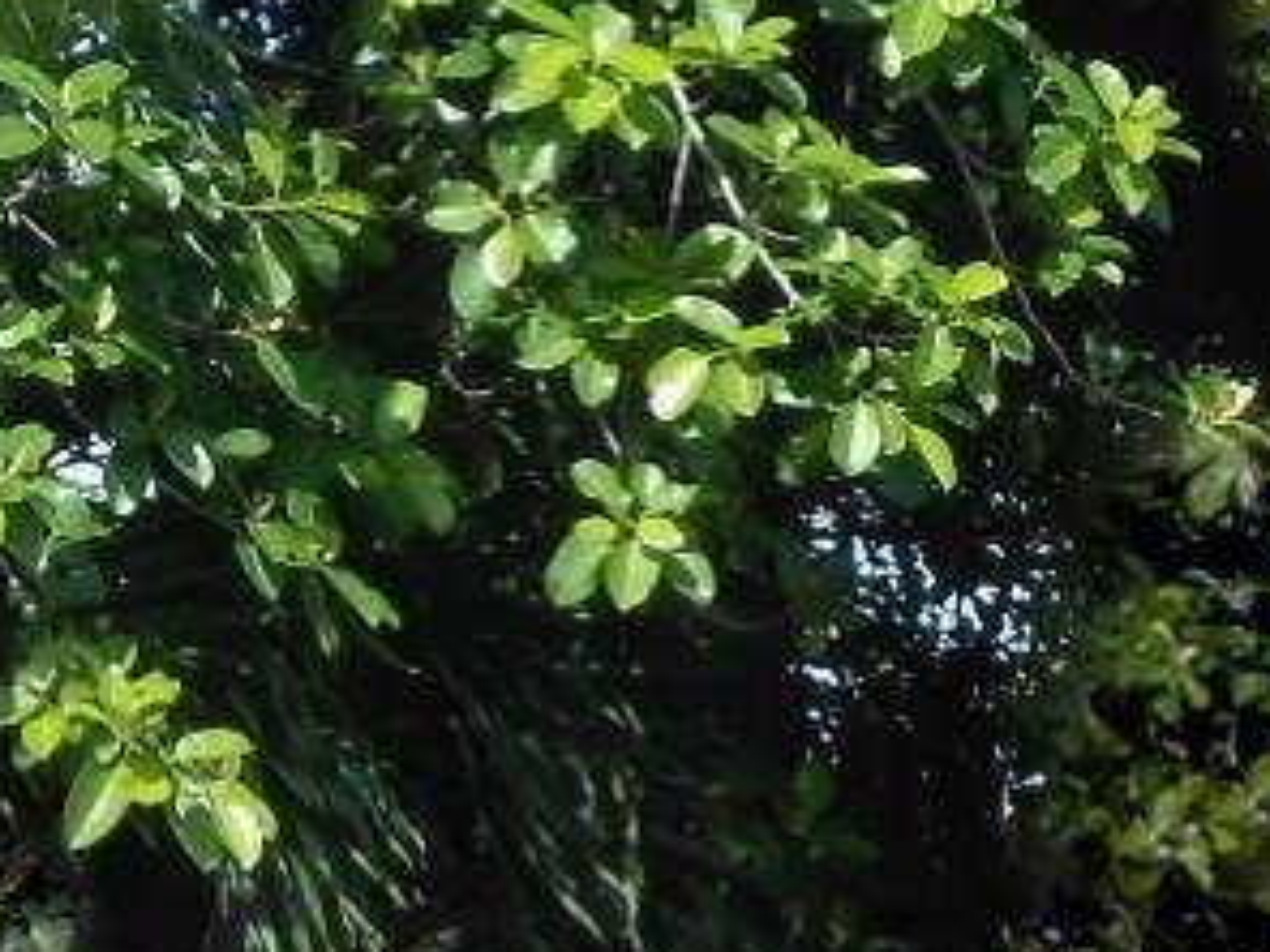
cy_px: 1630
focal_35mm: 303
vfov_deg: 4.9
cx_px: 987
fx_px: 11117
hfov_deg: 6.5
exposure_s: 1/320
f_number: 5.2
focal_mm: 10
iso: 80
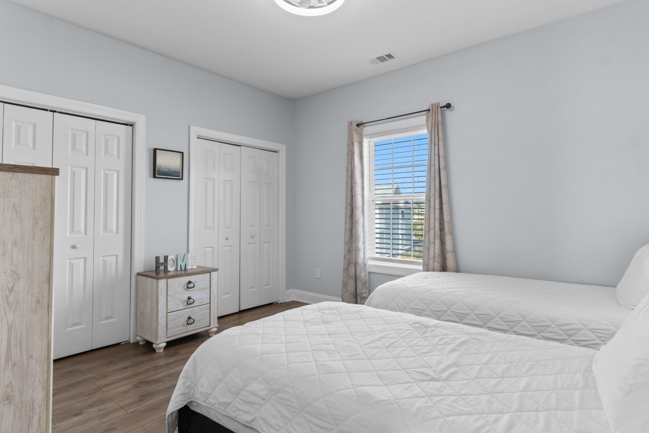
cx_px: 324
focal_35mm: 19
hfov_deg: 86.9
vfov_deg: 64.6
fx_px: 343
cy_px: 216
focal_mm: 13
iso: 100
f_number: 4.8
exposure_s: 1/5
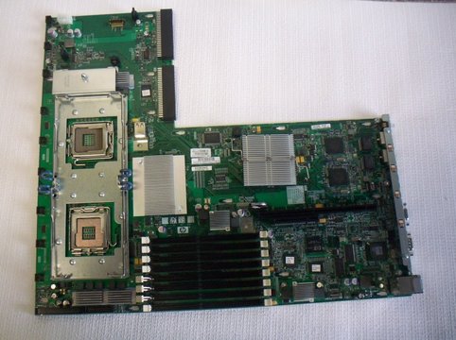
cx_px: 228
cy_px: 170
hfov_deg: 49.0
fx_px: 500
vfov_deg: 37.6
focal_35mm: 38
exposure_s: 1/60
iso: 400
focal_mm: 6.3
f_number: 3.5
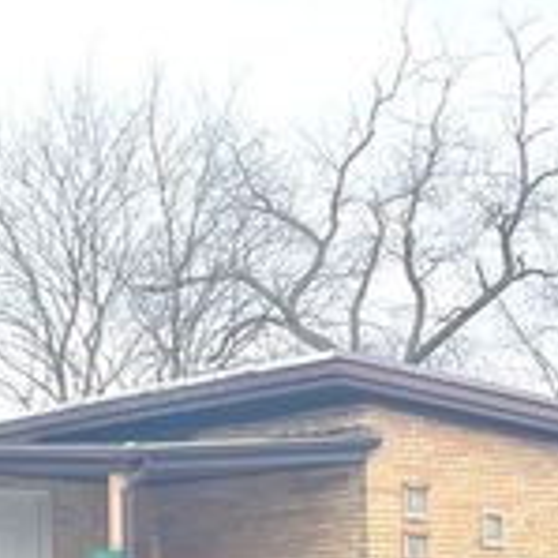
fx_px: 1404
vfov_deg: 21.2
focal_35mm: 77
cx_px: -154
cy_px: 639
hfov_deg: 20.6
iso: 50
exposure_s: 1/812
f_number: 1.6
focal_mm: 4.2
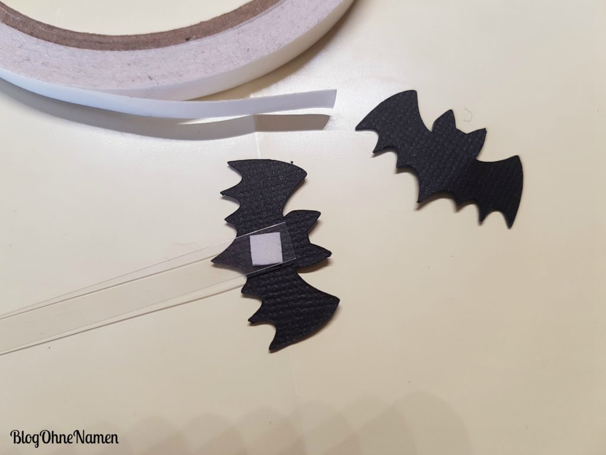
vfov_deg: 53.1
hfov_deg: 67.3
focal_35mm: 26
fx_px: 455
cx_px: 303
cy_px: 228
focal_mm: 4.2
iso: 80
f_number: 1.7
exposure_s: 1/50
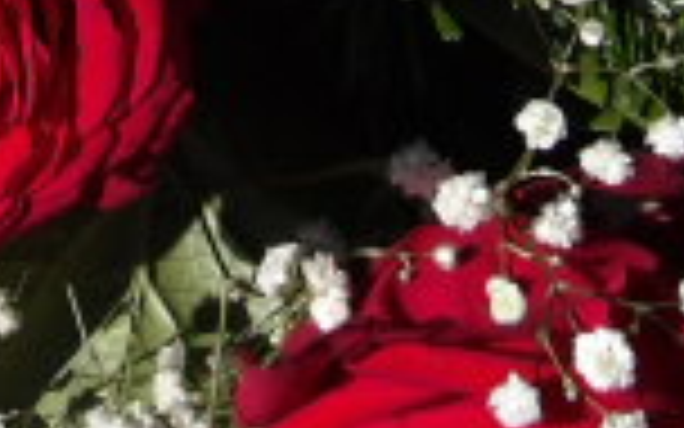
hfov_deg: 13.7
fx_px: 2833
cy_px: -640
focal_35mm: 152
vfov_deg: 7.9
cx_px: 176
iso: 100
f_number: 11.6
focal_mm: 6.1
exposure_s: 1/108
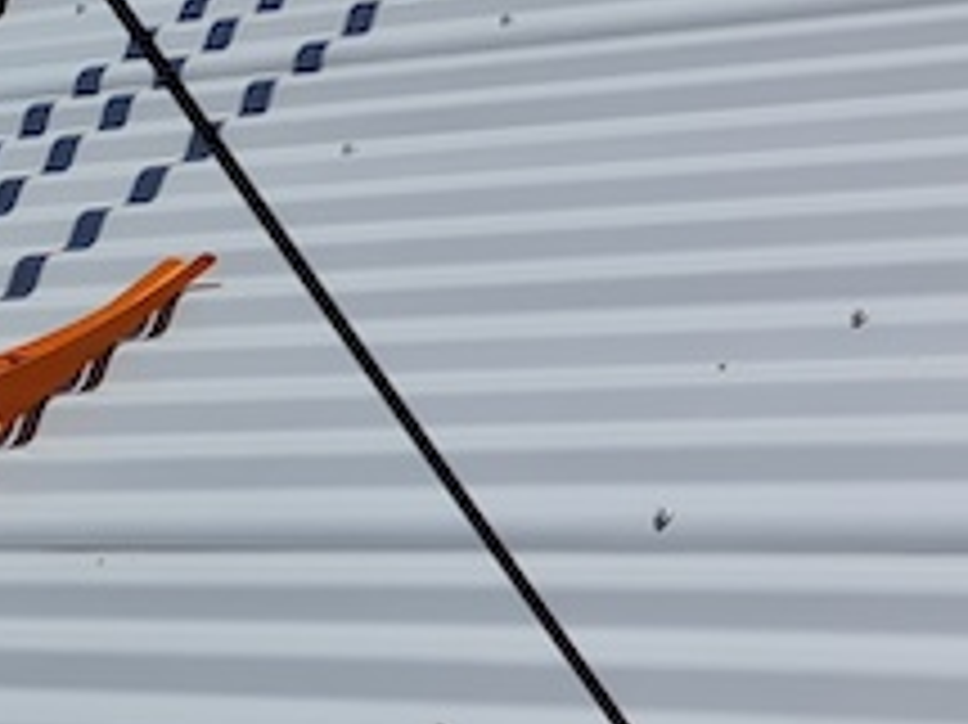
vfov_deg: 12.2
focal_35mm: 121
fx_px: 3382
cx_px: 1787
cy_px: 270
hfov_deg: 14.2
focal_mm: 5.4
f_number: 1.8
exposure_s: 1/8928
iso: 50
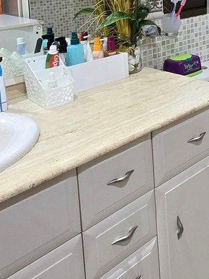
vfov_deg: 38.6
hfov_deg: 27.3
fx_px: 346
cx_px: 282
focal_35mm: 43
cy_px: -4
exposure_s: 1/50
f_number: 2.2
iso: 320
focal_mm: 2.2
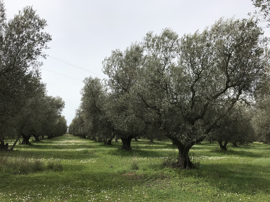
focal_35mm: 28
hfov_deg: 63.4
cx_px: 135
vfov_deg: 49.7
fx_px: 218
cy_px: 101
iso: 20
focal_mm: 3.99
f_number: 1.8
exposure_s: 1/3096
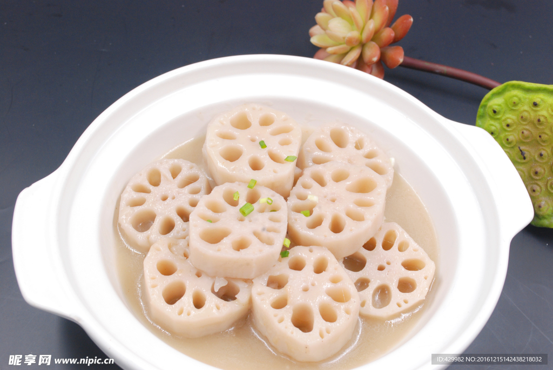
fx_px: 784
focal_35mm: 51
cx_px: 276
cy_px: 185
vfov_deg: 26.5
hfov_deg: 38.8
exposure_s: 1/50
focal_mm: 34
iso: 400
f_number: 8
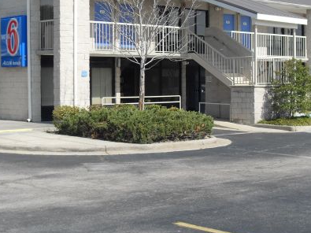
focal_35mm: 81
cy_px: 73
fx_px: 728
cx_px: 230
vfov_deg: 18.1
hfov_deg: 23.9
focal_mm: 8.4
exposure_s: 1/180
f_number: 8.4
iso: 80
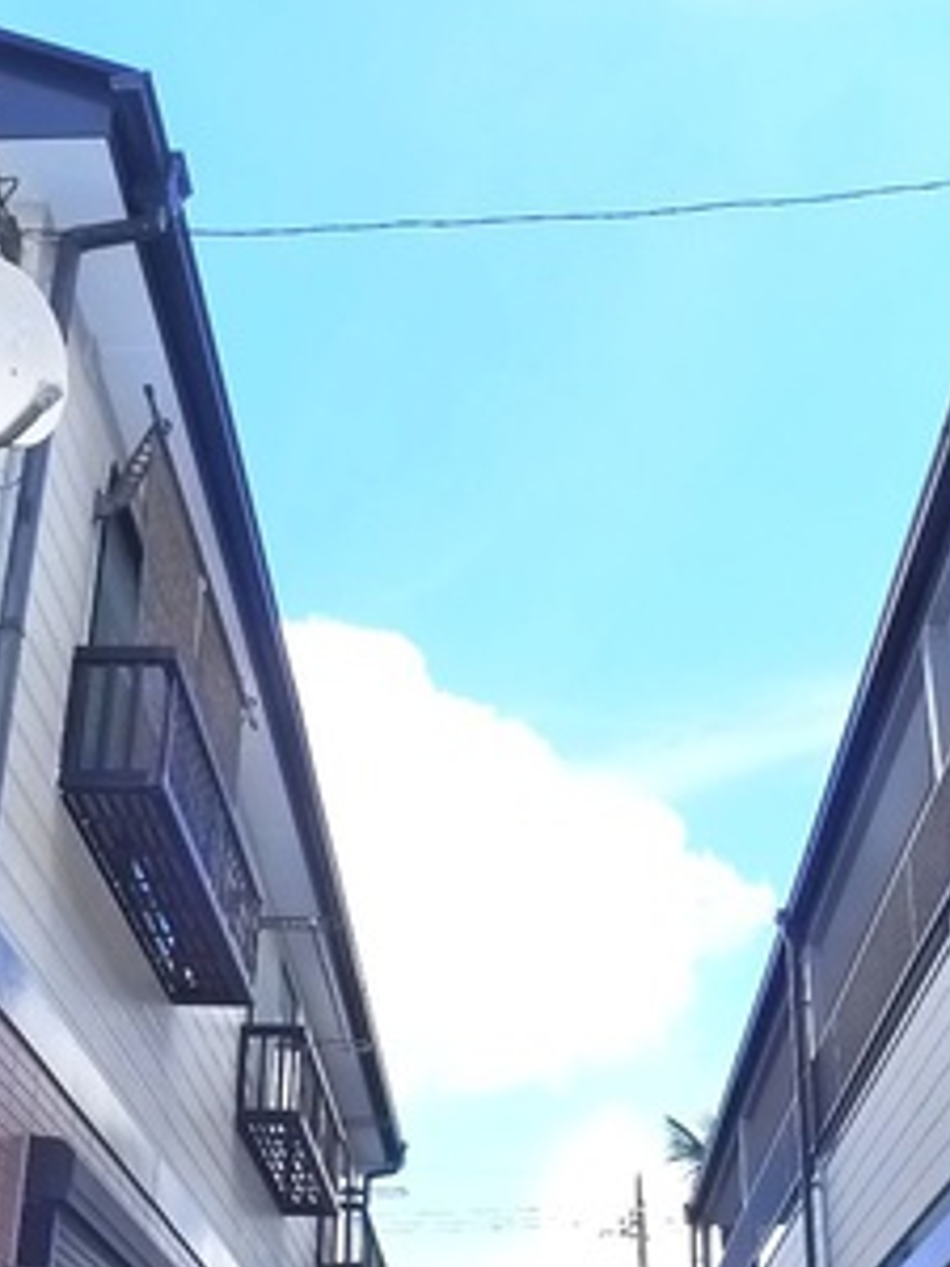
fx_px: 2049
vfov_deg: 33.3
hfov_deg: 26.1
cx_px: 543
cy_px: 1022
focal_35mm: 56
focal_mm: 5.1
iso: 400
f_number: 3.2
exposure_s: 1/400
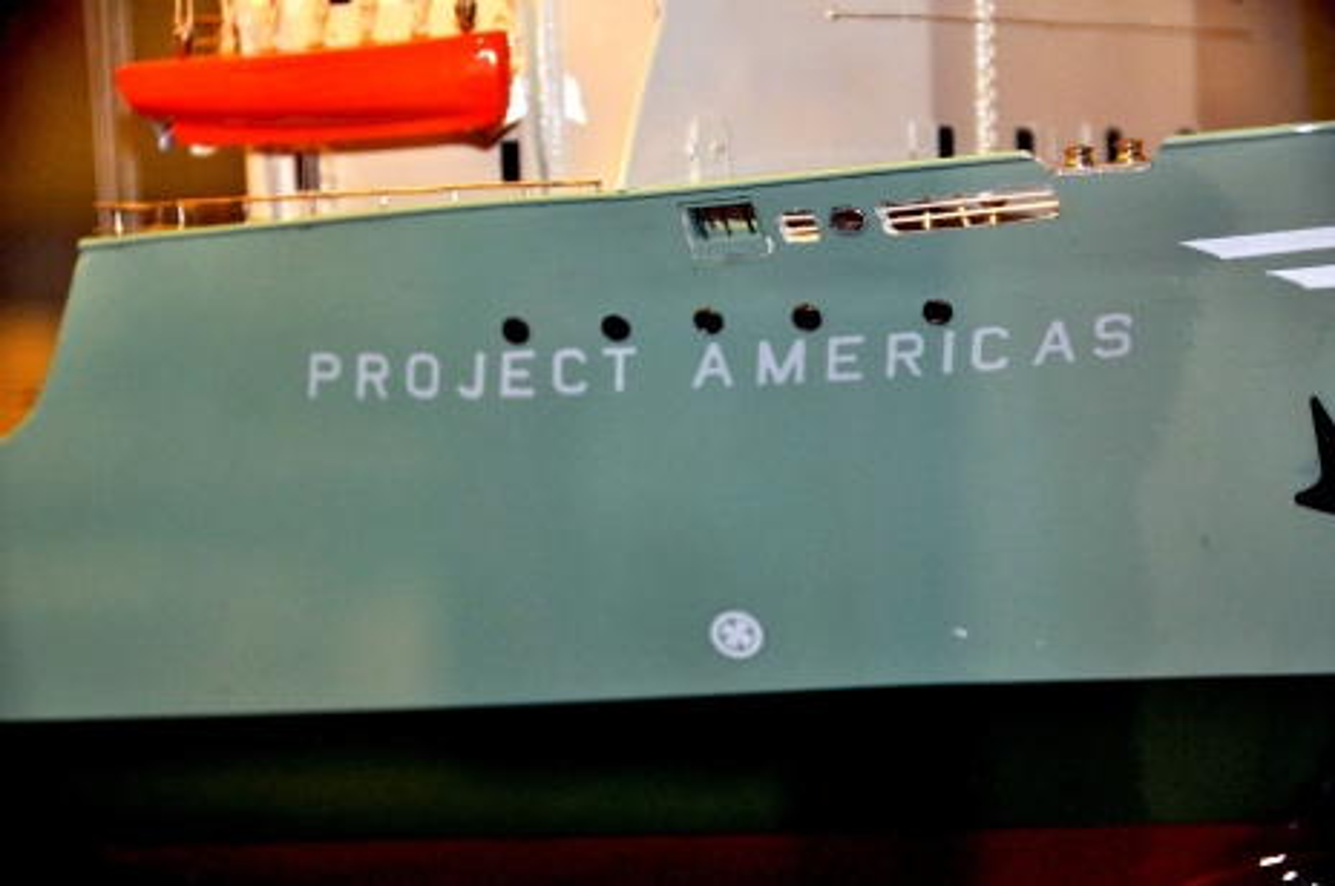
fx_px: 6443
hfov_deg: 11.8
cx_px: 668
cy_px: 443
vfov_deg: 7.9
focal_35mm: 174
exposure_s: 1/60
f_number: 5.6
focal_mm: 116
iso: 800
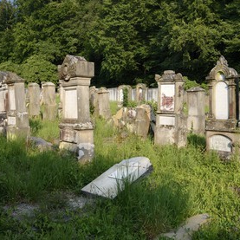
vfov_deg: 41.9
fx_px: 314
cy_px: 120
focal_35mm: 40
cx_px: 119
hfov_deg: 41.9
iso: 200
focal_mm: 31
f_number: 11
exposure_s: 1/160
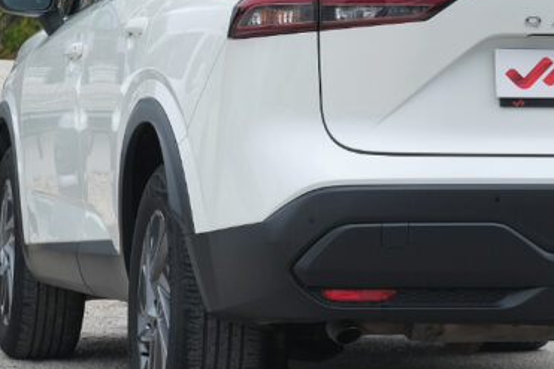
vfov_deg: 7.4
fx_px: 2846
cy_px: 134
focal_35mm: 185
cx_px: 476
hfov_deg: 11.1
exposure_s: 1/160
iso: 200
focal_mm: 44.5
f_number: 8
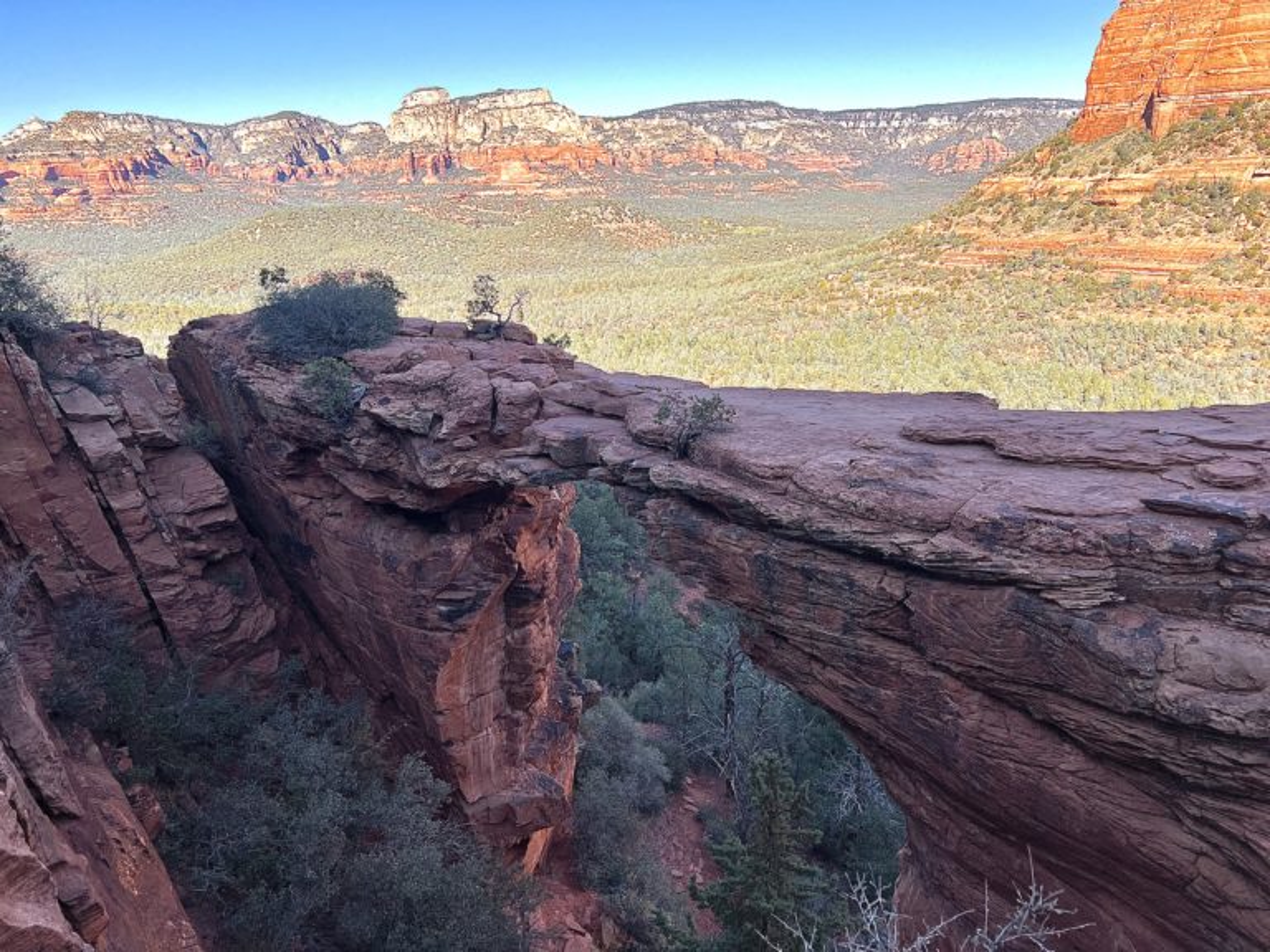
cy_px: 476
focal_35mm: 26
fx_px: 954
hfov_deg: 67.3
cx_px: 635
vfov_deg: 53.1
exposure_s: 1/1597
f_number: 1.5
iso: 50
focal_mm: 5.7
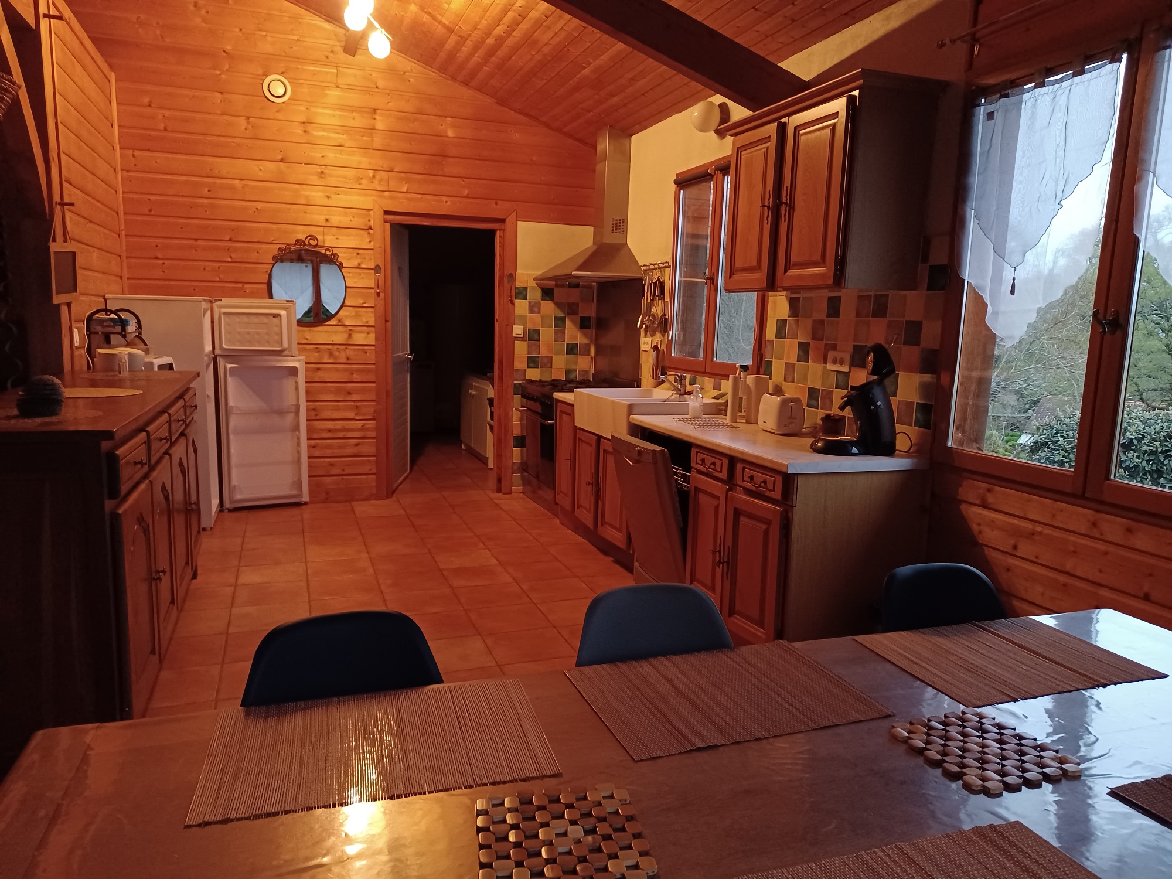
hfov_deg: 69.4
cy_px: 440
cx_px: 586
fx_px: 846
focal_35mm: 25
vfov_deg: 54.9
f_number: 1.8
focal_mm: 4.6
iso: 800
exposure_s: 1/20
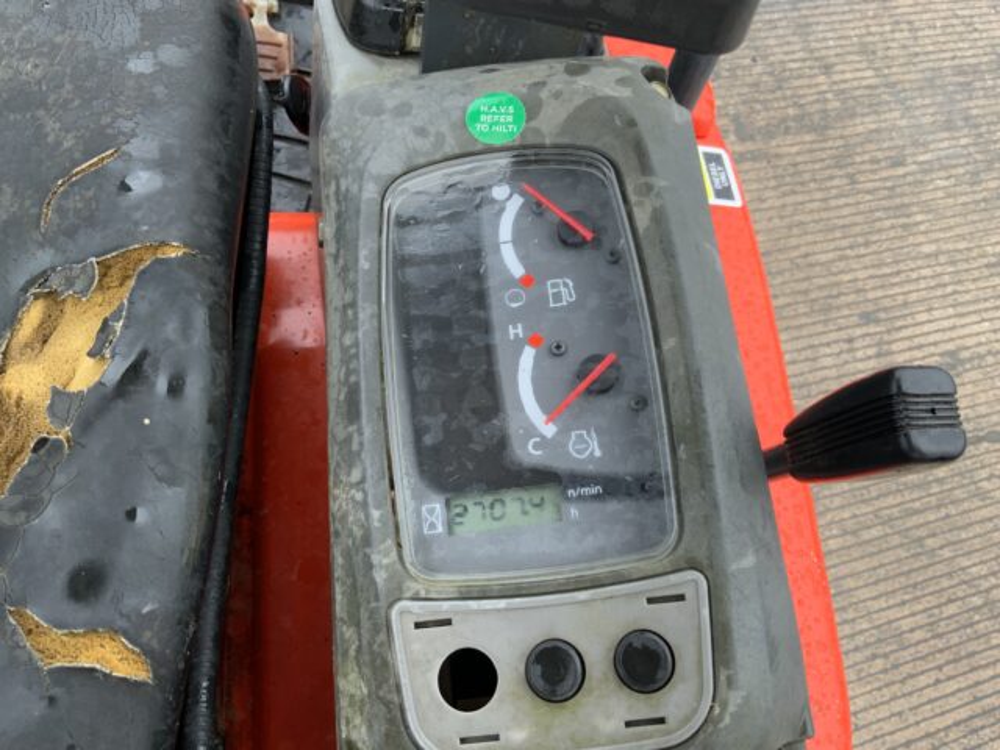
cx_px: 500
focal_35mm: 29
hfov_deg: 61.7
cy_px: 375
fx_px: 838
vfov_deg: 48.2
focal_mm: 3
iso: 25
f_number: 1.8
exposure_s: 1/122
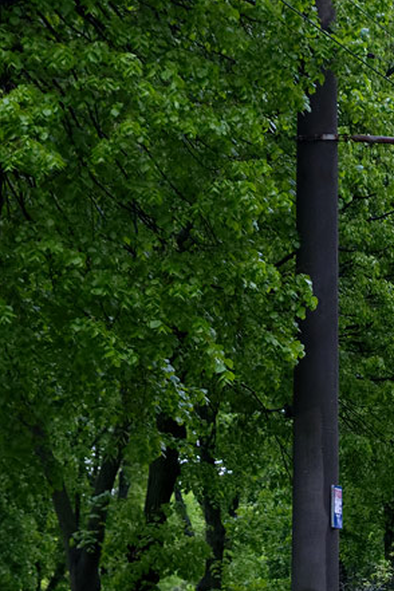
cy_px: 466
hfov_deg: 6.0
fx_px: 3710
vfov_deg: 9.1
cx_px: 706
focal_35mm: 226
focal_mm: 55
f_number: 5
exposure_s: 1/400
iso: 3200
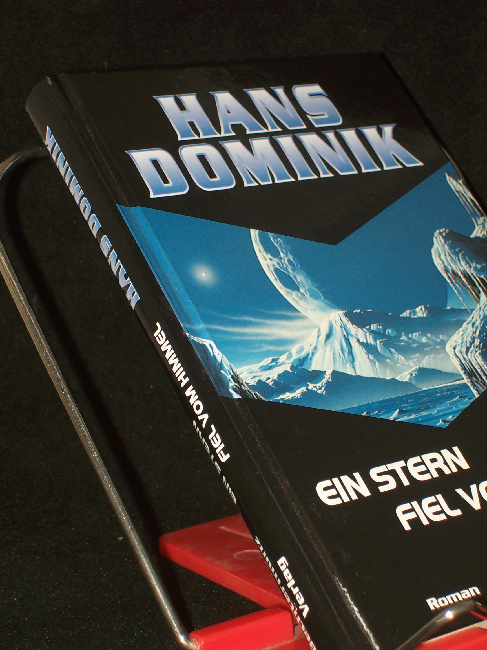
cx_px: 244
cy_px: 325
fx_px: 1913
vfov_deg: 19.3
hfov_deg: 14.5
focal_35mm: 102
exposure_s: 1/100
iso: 80
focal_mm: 16.8
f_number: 4.6
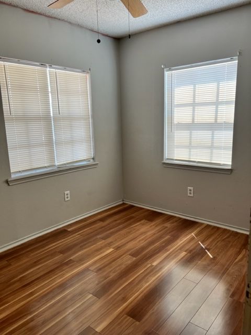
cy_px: 168
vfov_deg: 67.3
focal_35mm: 26
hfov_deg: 53.1
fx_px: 251
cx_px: 126
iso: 64
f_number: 1.6
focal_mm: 5.1
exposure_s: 1/143
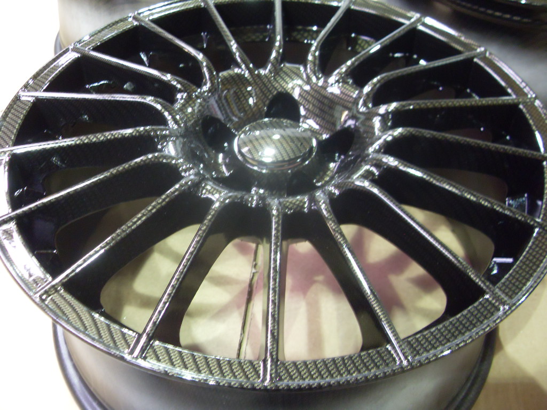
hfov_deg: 52.6
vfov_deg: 40.7
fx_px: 553
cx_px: 274
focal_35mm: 35
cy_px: 205
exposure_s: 1/6
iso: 200
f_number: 2.8
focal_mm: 6.3
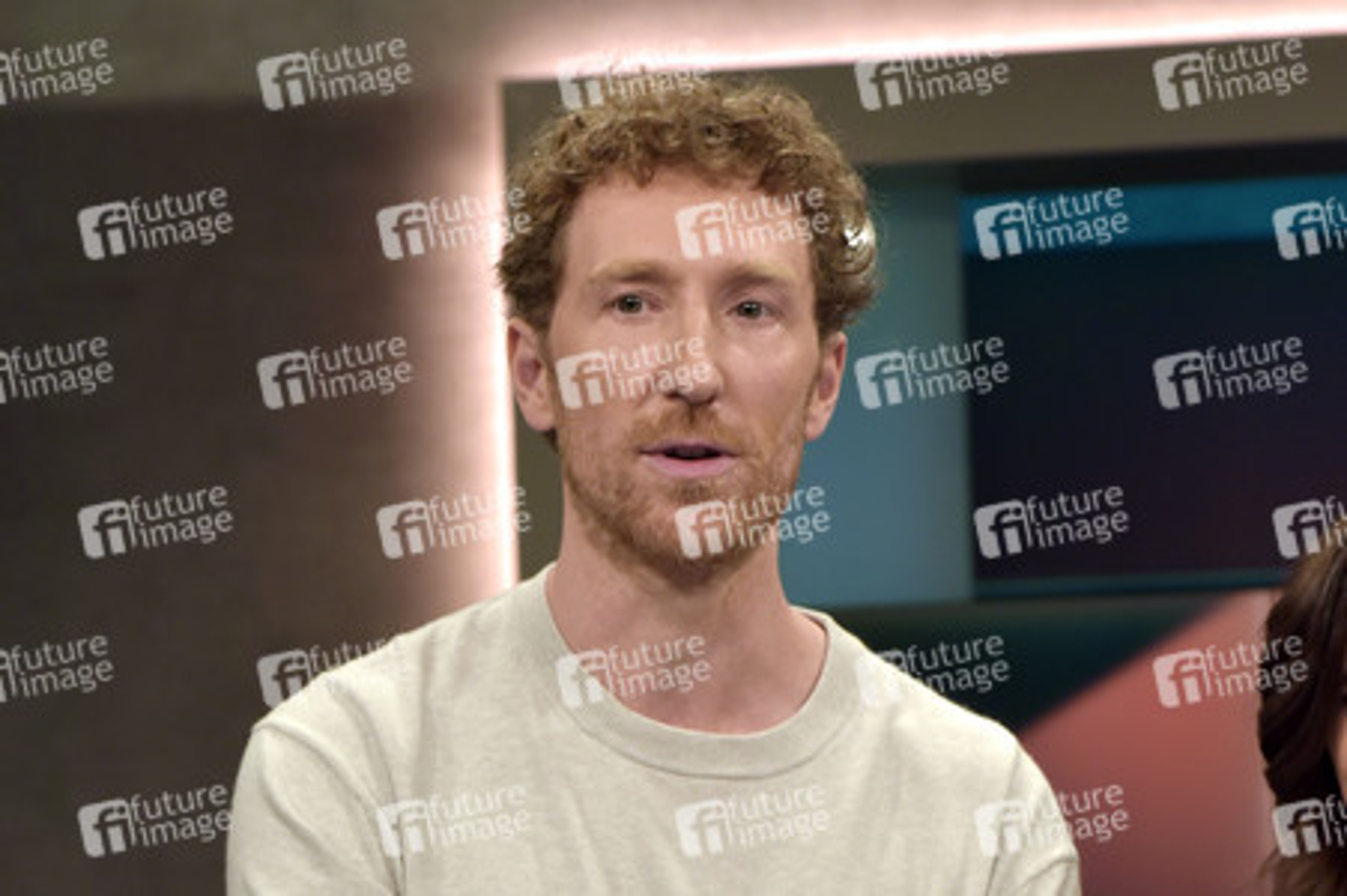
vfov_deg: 19.4
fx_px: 2617
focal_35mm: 70
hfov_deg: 28.9
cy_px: 448
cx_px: 674
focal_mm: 70
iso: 1250
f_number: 5.6
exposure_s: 1/160
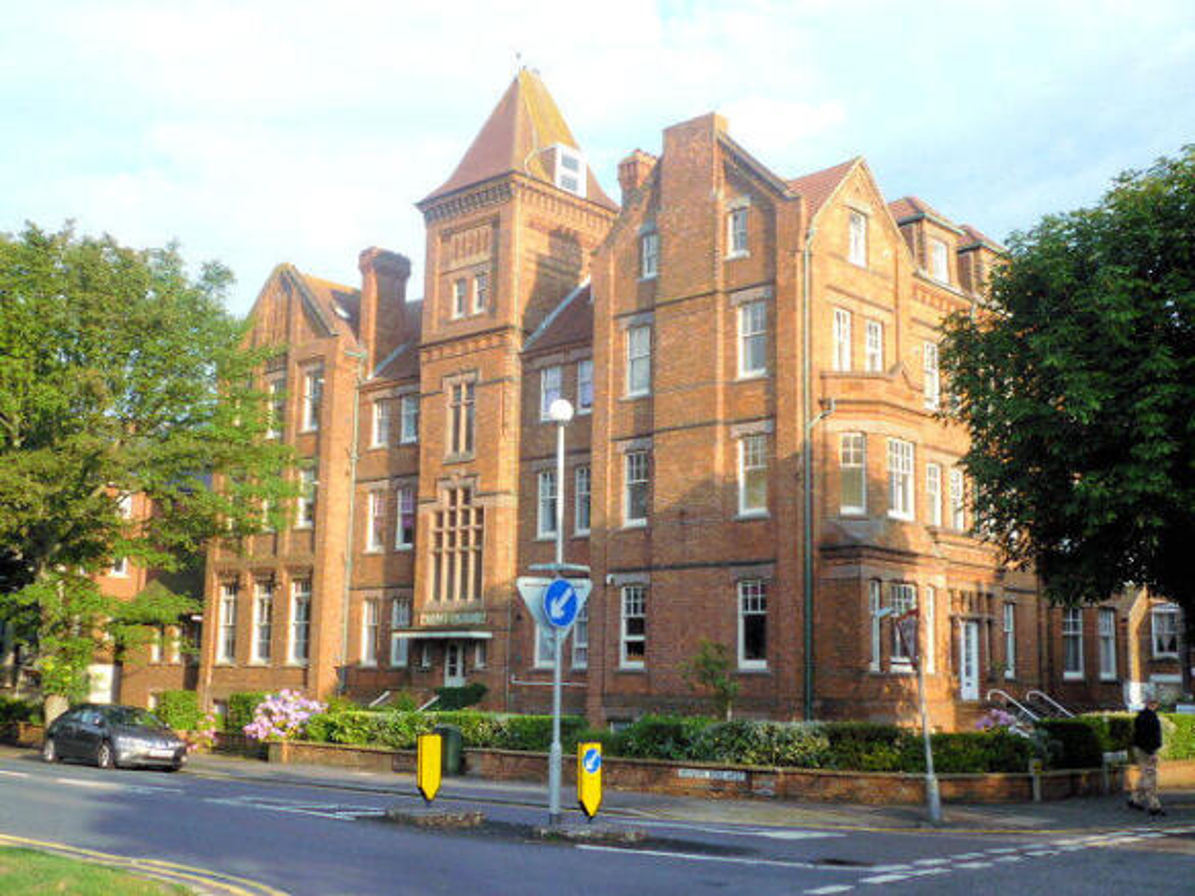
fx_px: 1346
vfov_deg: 36.8
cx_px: 598
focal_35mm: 39
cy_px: 448
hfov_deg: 47.9
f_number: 3.3
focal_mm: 5.2
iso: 80
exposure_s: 1/250
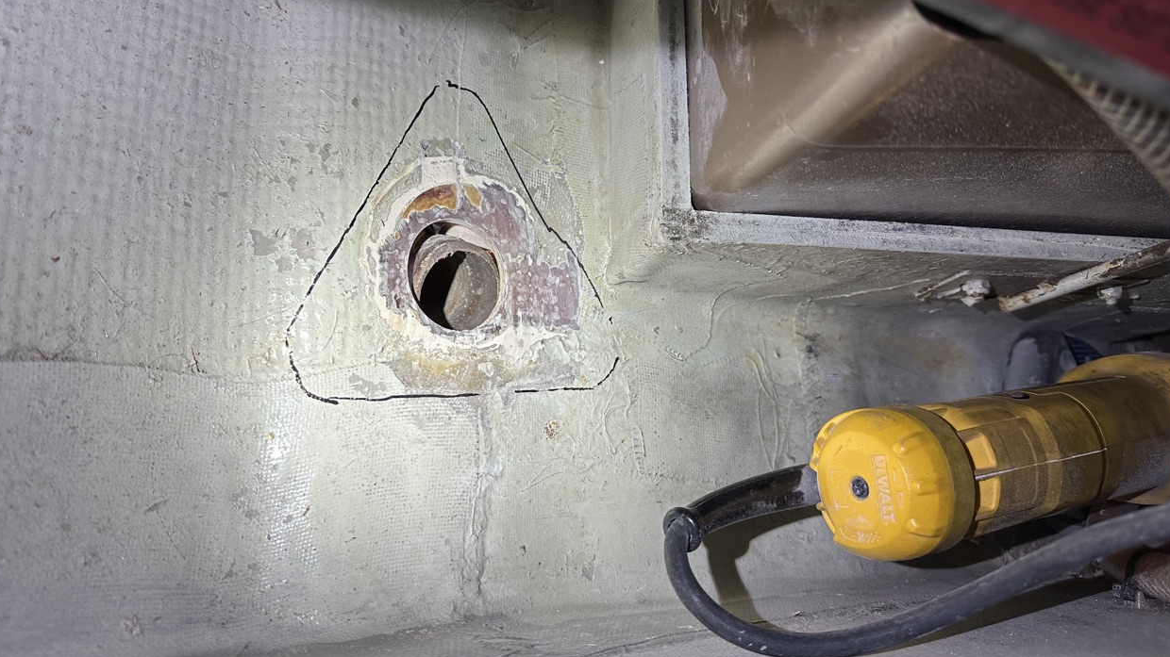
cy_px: 255
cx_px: 592
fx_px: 837
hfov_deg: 69.9
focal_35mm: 27
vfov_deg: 42.6
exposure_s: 1/118
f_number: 1.78
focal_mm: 6.86
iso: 125
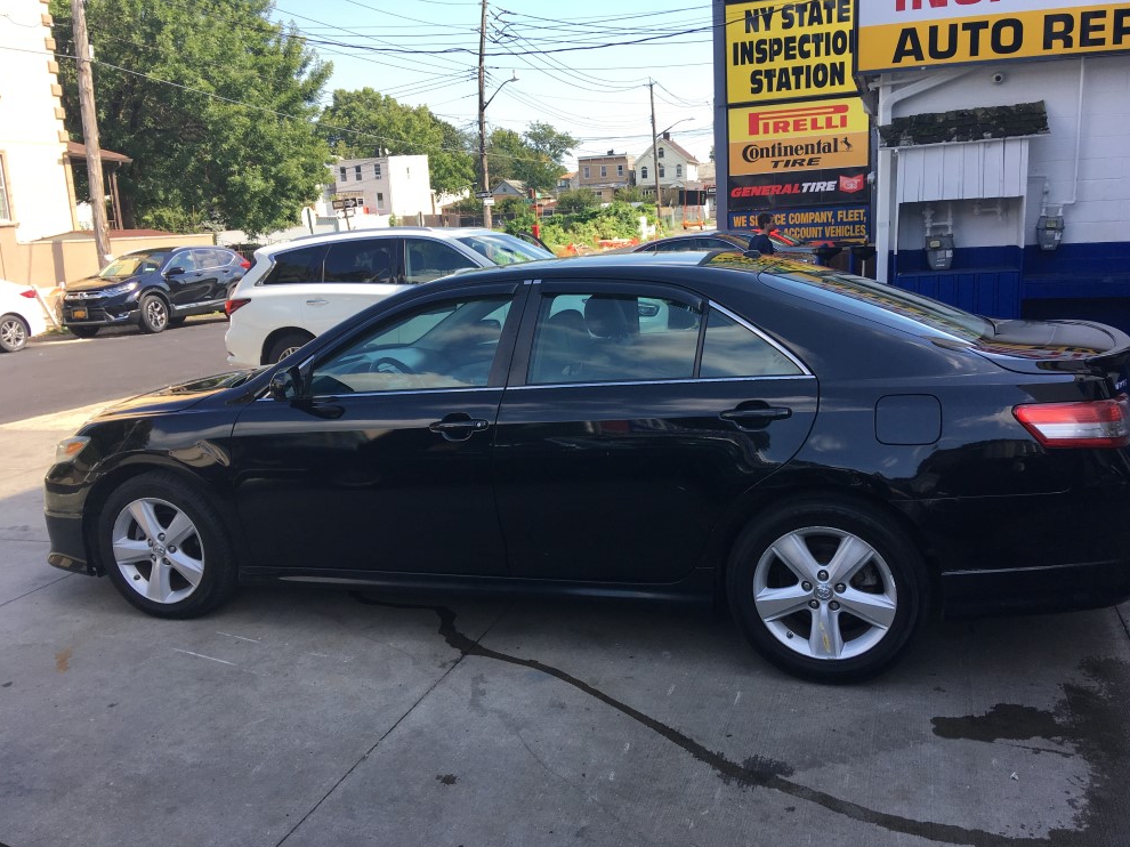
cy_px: 421
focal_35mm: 30
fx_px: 979
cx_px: 580
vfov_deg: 46.8
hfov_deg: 60.0
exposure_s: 1/442
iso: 25
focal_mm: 4.15
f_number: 2.2
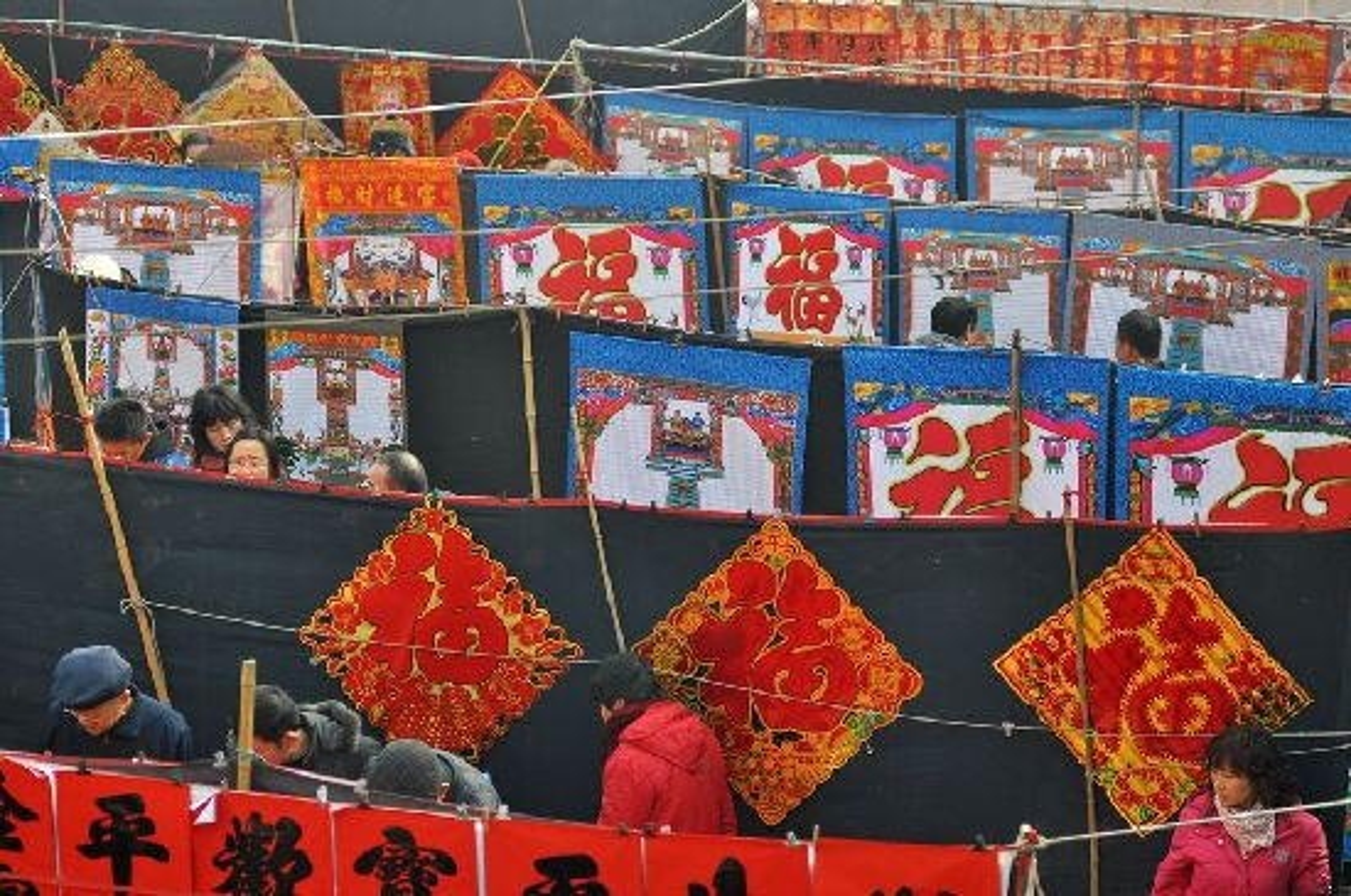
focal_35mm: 120
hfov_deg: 17.1
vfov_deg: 11.4
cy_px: 448
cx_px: 676
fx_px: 4497
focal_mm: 80
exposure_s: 1/1250
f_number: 2.8
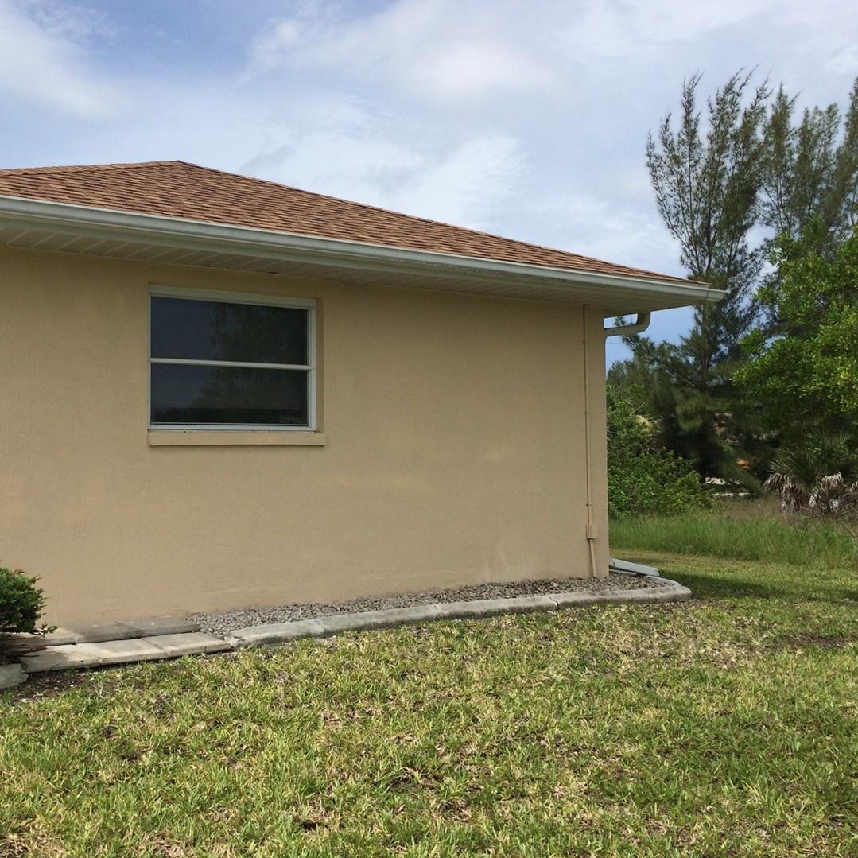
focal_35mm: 38
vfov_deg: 43.8
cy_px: 402
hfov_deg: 43.6
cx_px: 331
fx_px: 1066
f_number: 2.2
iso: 32
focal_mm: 4.15
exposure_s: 1/4115
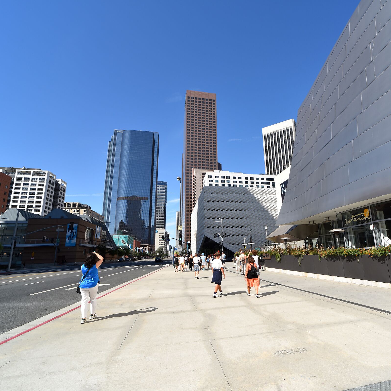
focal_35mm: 18
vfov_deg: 80.7
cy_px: 195
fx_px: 230
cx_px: 235
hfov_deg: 79.7
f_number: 10
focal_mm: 14
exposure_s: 1/320
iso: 160
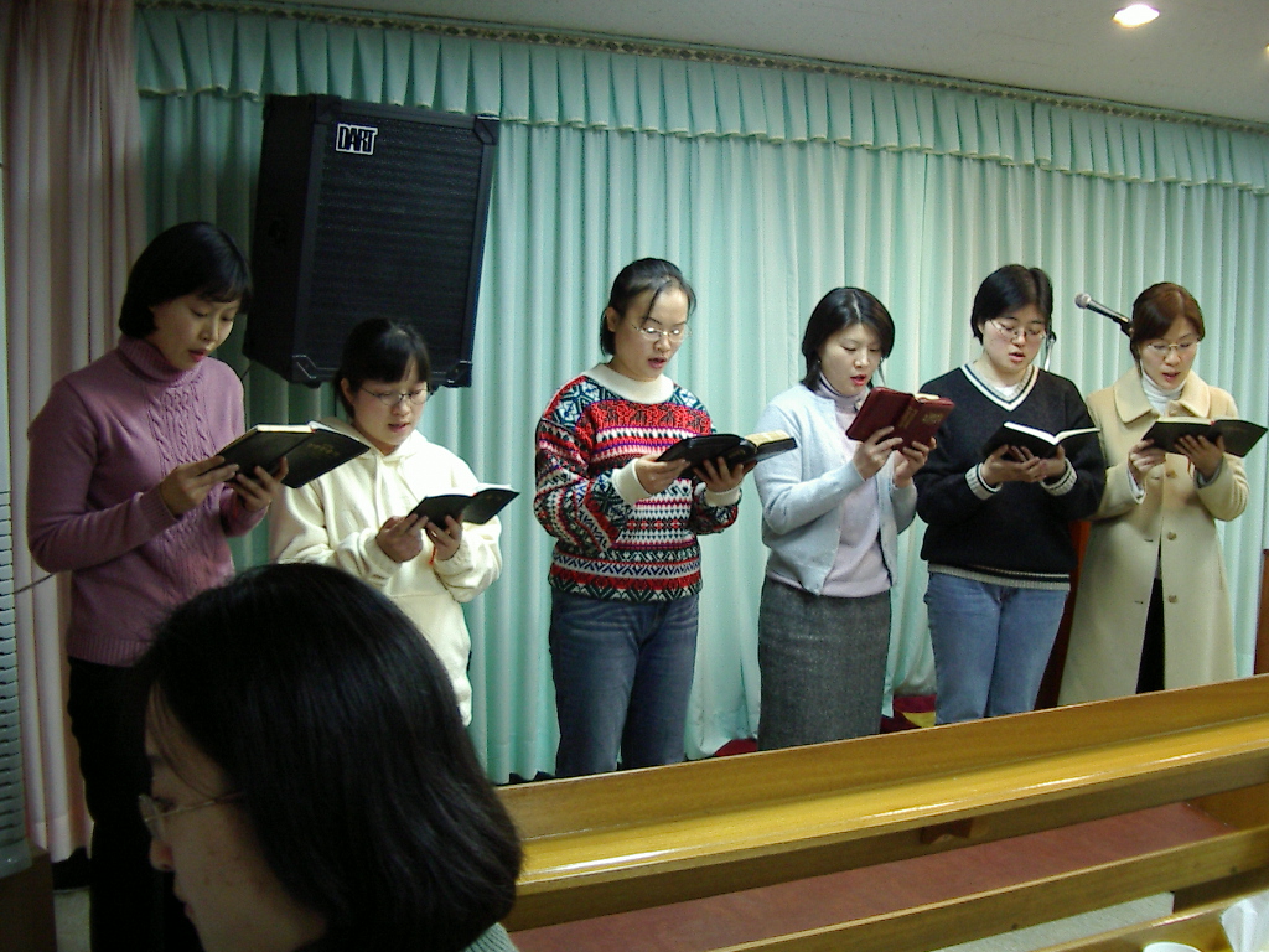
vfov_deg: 37.7
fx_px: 1393
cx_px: 634
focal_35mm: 38
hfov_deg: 49.0
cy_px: 476
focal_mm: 5.8
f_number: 2.6
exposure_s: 1/15
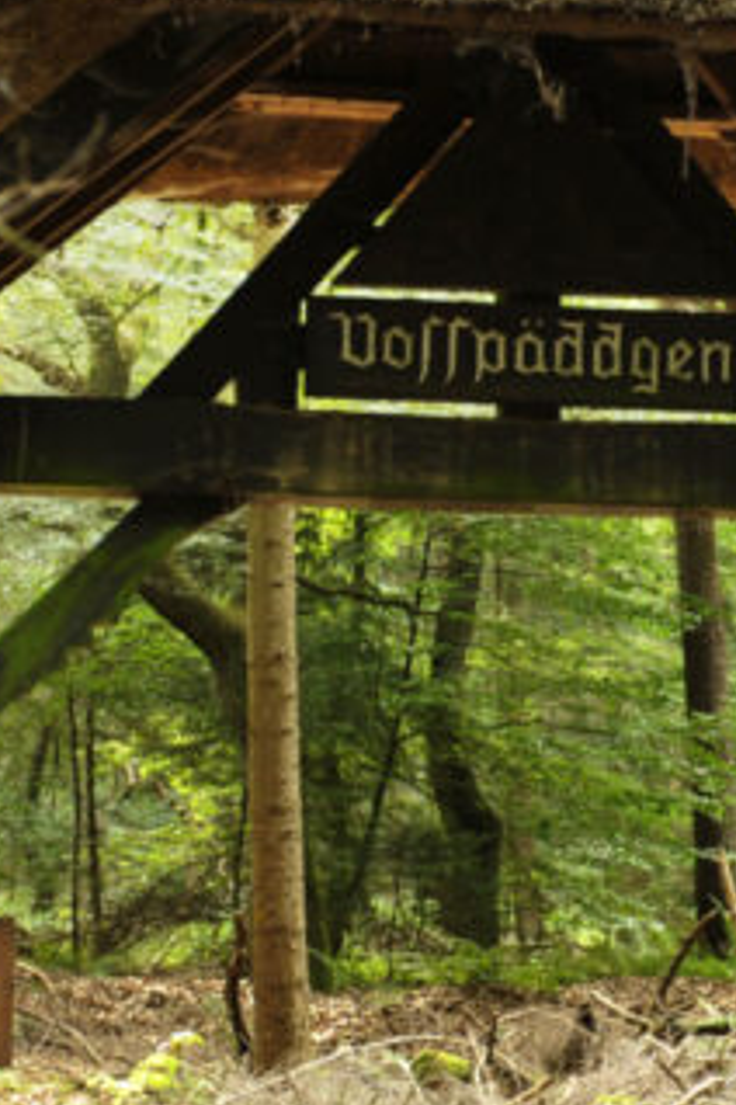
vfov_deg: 17.6
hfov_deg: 11.4
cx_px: 1031
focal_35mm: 116
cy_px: 521
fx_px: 3557
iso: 400
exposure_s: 1/40
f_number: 3.2
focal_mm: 36
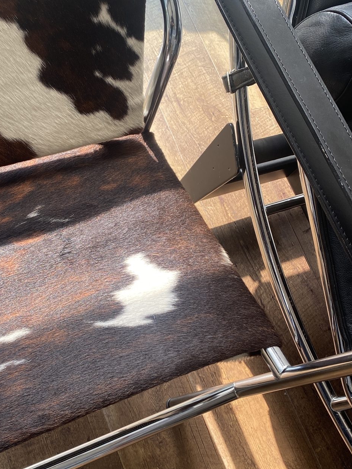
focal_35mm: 42
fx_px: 569
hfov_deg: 33.7
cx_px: 88
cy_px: 264
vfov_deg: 44.7
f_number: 1.8
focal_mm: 4.25
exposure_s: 1/170
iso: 32
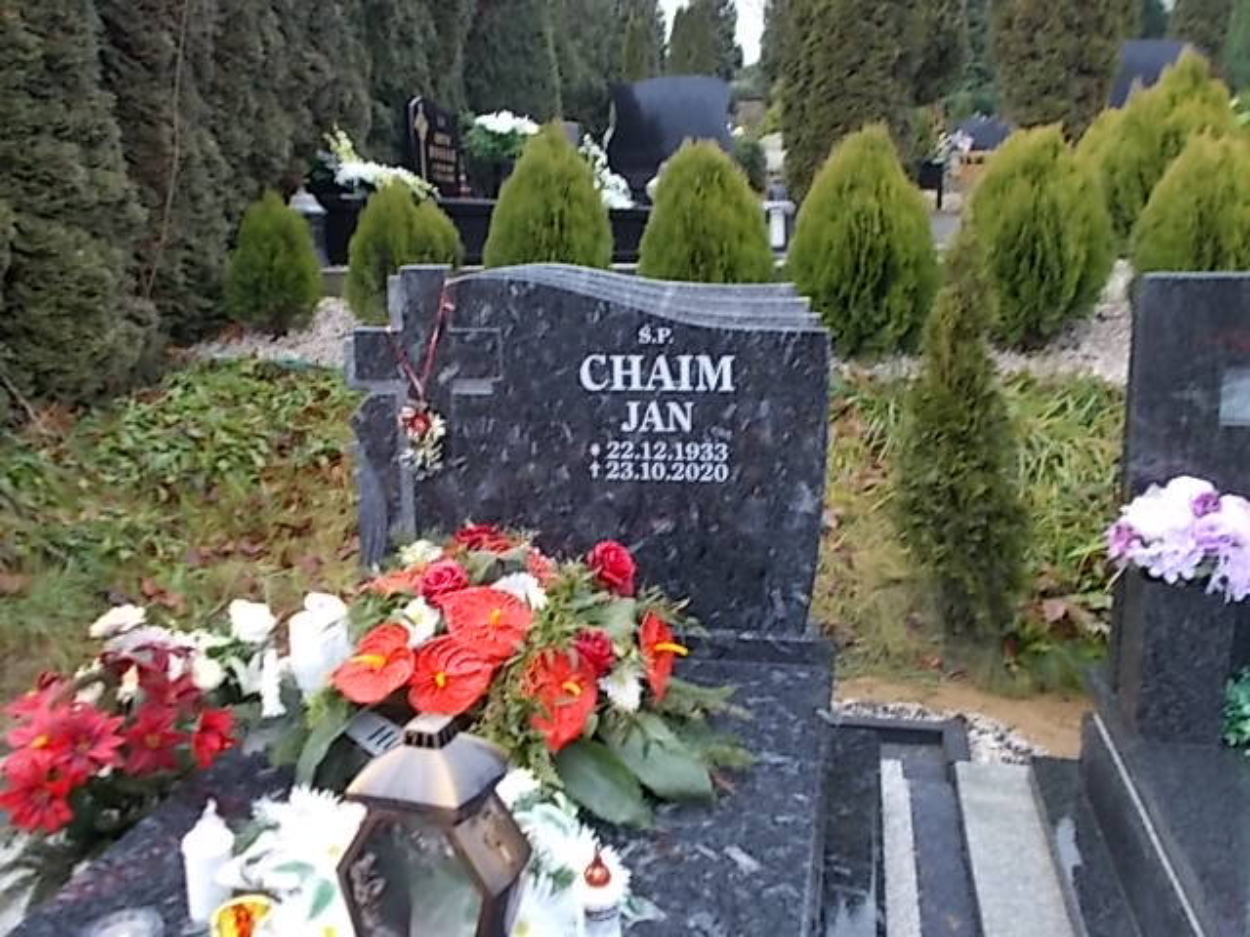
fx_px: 1228
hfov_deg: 54.0
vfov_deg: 41.8
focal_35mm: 34
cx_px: 625
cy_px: 468
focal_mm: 6
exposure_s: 1/25
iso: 80
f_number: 3.6
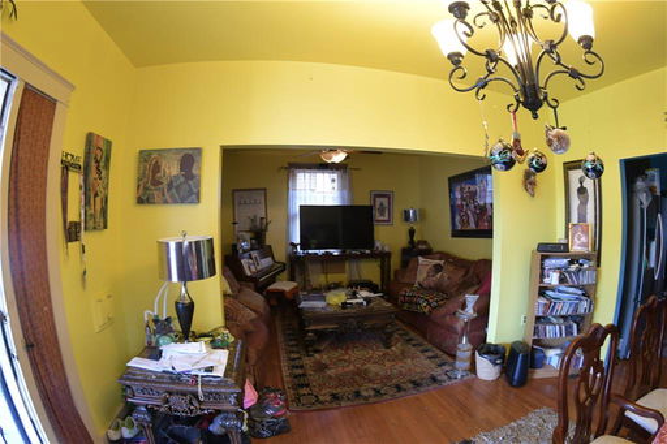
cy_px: 222
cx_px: 334
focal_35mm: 17
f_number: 4
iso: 640
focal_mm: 11.5
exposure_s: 1/13
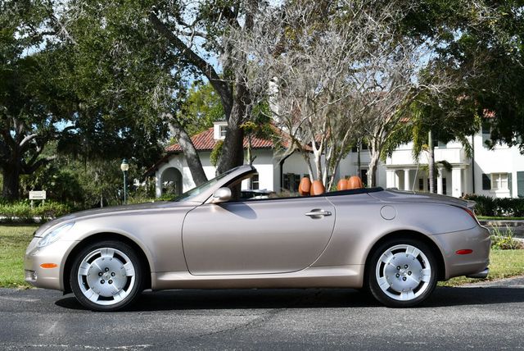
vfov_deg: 23.4
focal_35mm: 58
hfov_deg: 34.5
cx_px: 262
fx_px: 845
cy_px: 176
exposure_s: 1/320
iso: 100
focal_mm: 29
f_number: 9
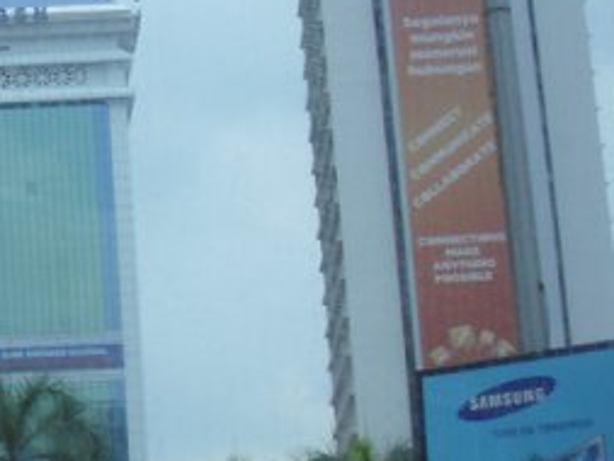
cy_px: 269
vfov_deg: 12.4
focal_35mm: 120
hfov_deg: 15.5
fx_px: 2130
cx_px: -201
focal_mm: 6.2
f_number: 8
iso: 100
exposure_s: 1/160
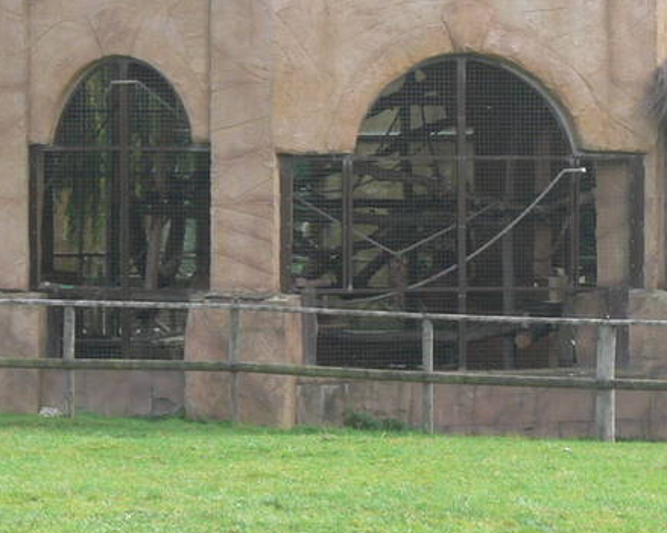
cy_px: 179
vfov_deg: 3.7
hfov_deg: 4.6
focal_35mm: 423
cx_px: 524
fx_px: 8348
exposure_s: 1/100
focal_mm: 25.1
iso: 80
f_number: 5.6
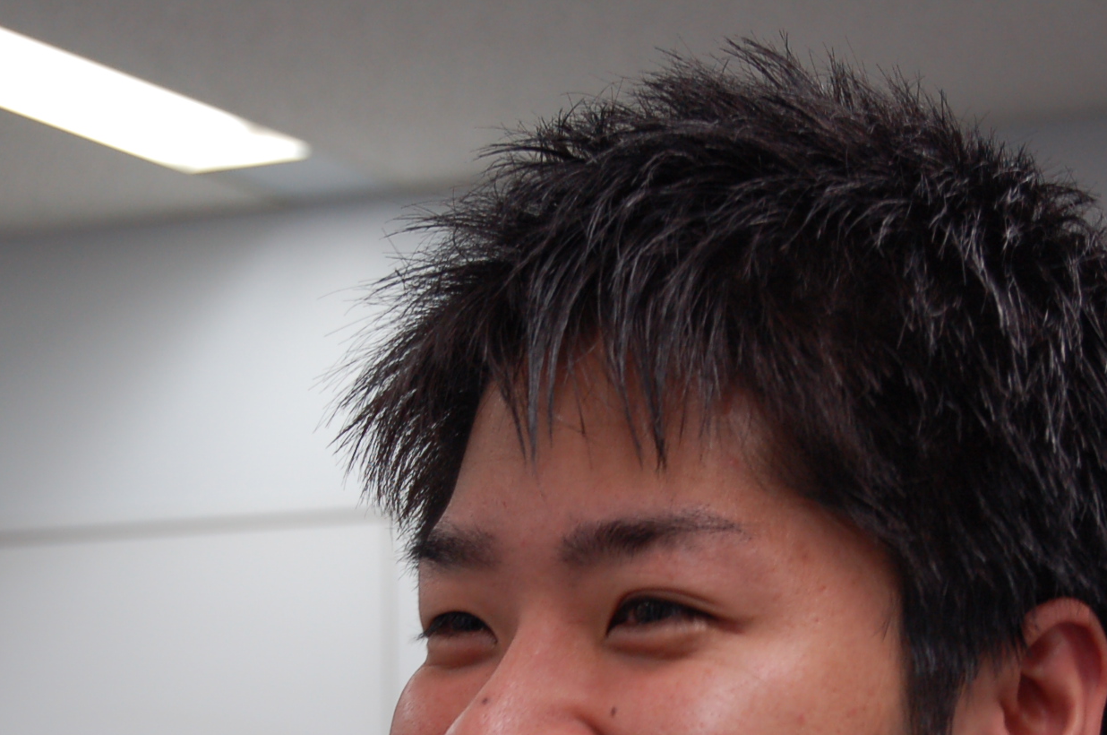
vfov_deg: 11.8
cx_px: 501
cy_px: 661
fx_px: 3531
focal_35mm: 115
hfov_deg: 17.8
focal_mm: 42
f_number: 5.3
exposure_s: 1/40
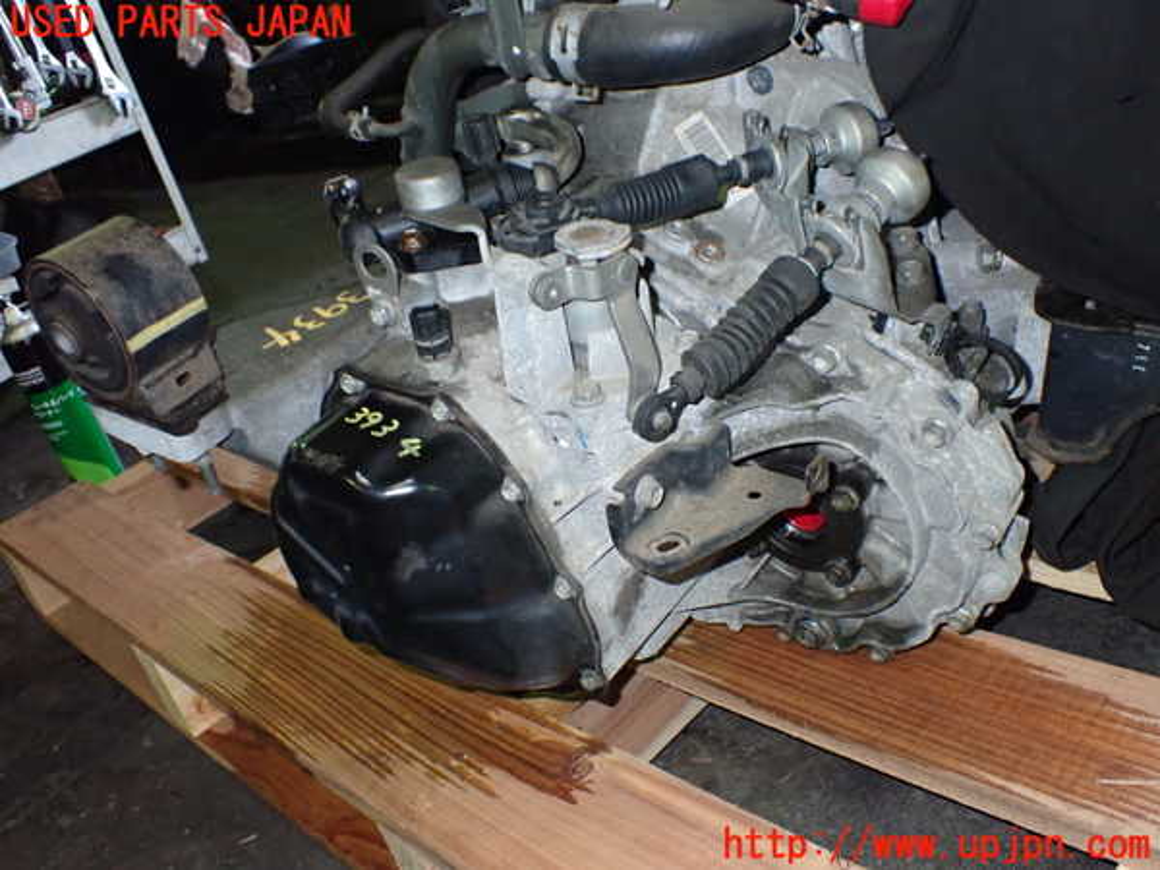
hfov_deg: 56.8
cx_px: 580
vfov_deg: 44.2
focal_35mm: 32
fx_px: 1072
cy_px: 435
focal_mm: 5.79
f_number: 7.1
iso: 800
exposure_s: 1/30
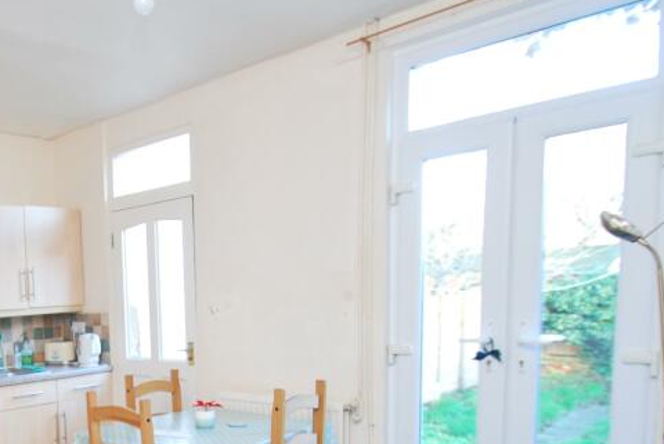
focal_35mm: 32
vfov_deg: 39.6
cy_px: 355
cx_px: 76
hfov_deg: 52.2
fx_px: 591
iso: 400
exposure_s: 1/25
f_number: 3.5
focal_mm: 10
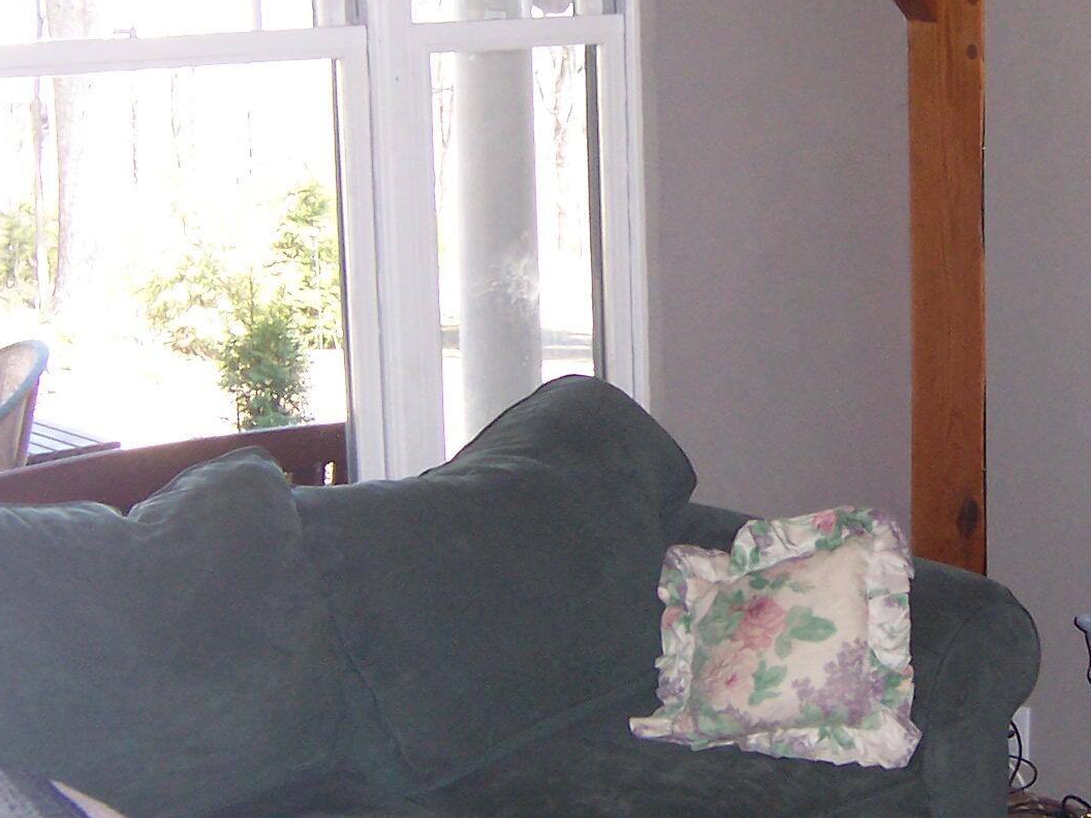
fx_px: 2269
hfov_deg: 26.8
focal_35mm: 72
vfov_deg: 20.4
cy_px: 391
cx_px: 782
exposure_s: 1/60
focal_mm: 5.5
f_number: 2.8
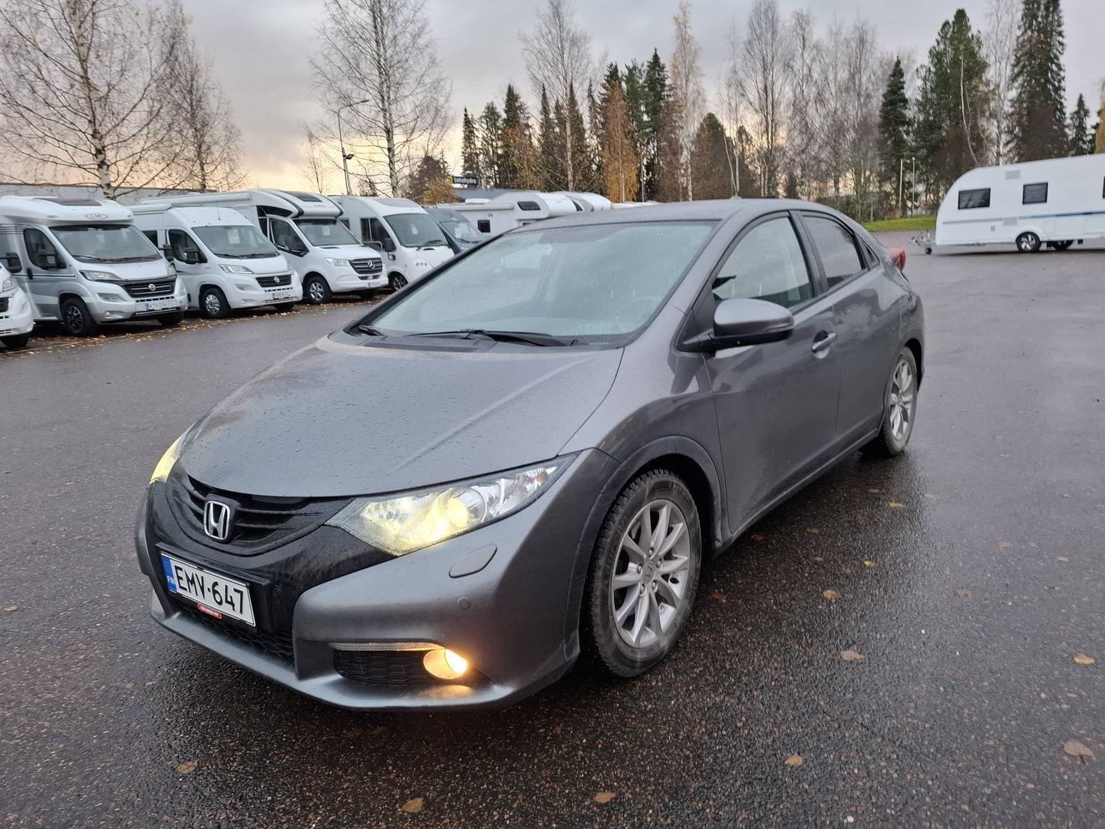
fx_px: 734
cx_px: 552
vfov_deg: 58.9
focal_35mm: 23
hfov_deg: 73.9
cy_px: 414
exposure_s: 1/100
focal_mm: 5.54
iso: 80
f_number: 1.8
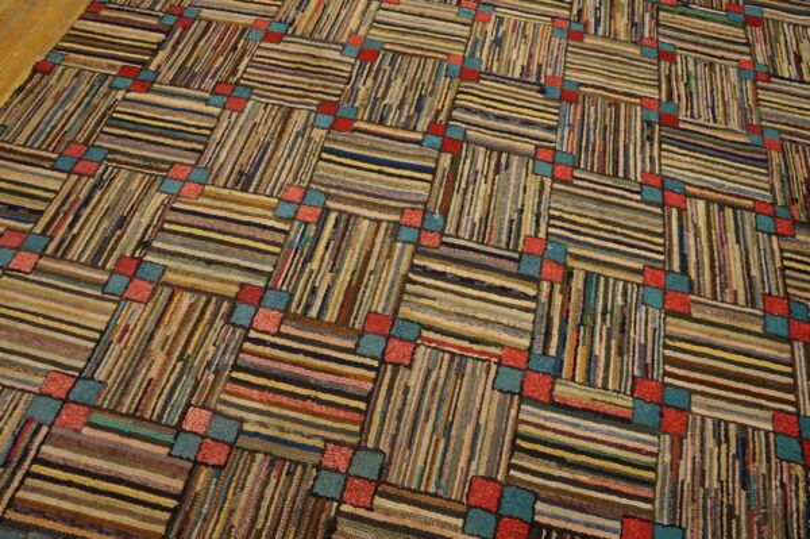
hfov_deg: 64.6
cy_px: 270
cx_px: 405
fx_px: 641
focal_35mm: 28
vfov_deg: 45.6
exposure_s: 1/60
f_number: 4
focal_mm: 19
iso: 1000
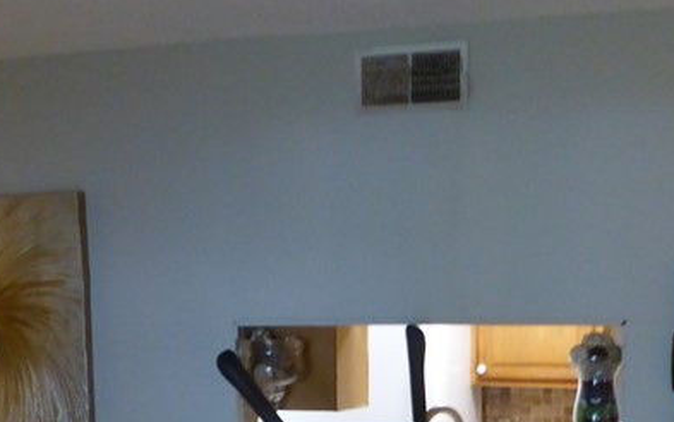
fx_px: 1268
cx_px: 415
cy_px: 576
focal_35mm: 69
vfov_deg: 17.5
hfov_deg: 29.7
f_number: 3.3
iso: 400
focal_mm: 4.3
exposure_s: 1/8
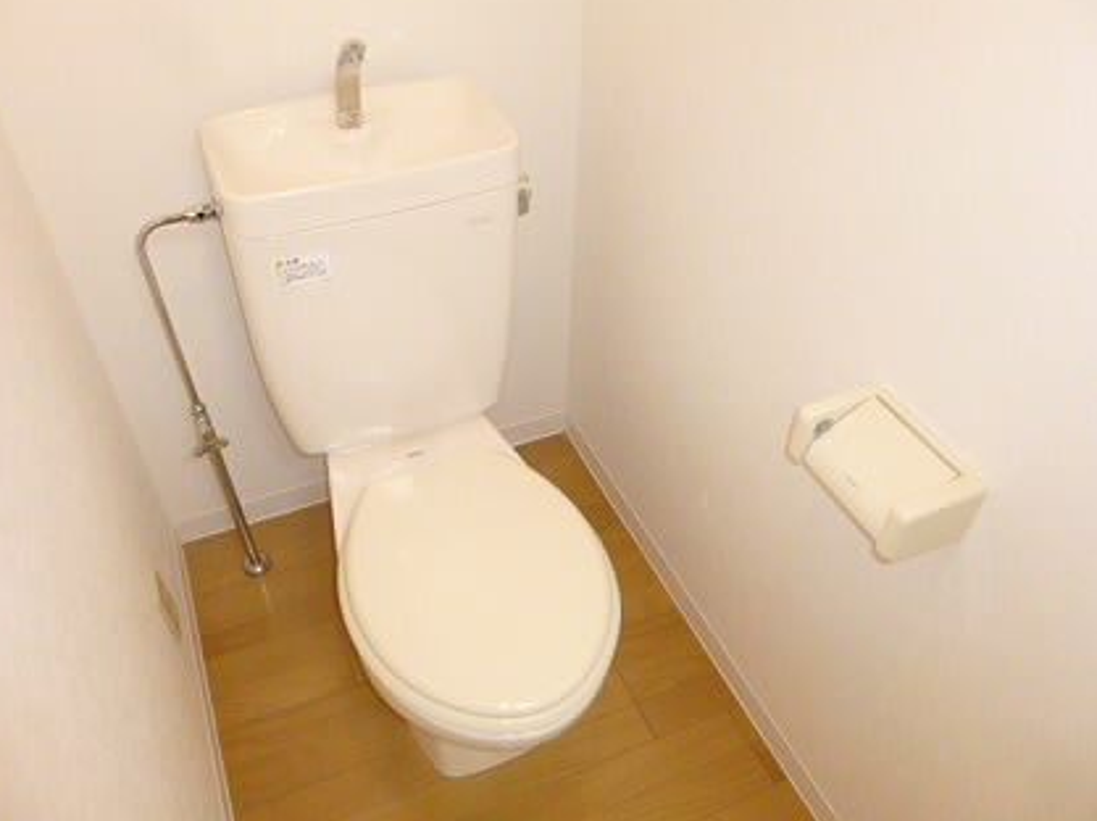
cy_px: 425
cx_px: 521
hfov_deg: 65.3
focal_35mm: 27
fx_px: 855
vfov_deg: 51.3
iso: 800
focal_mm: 4.5
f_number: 3.1
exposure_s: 1/60
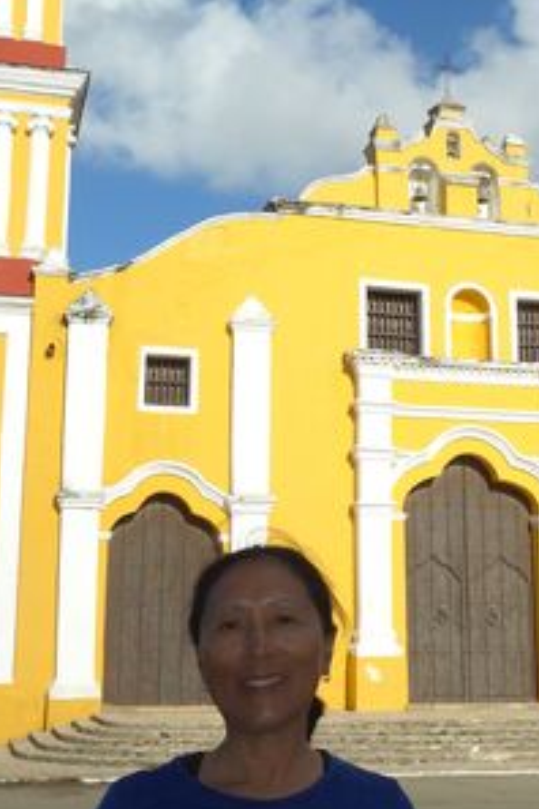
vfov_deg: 35.6
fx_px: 1258
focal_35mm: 56
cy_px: 370
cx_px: 305
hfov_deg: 24.2
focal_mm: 10.42
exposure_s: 1/800
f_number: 5
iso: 125
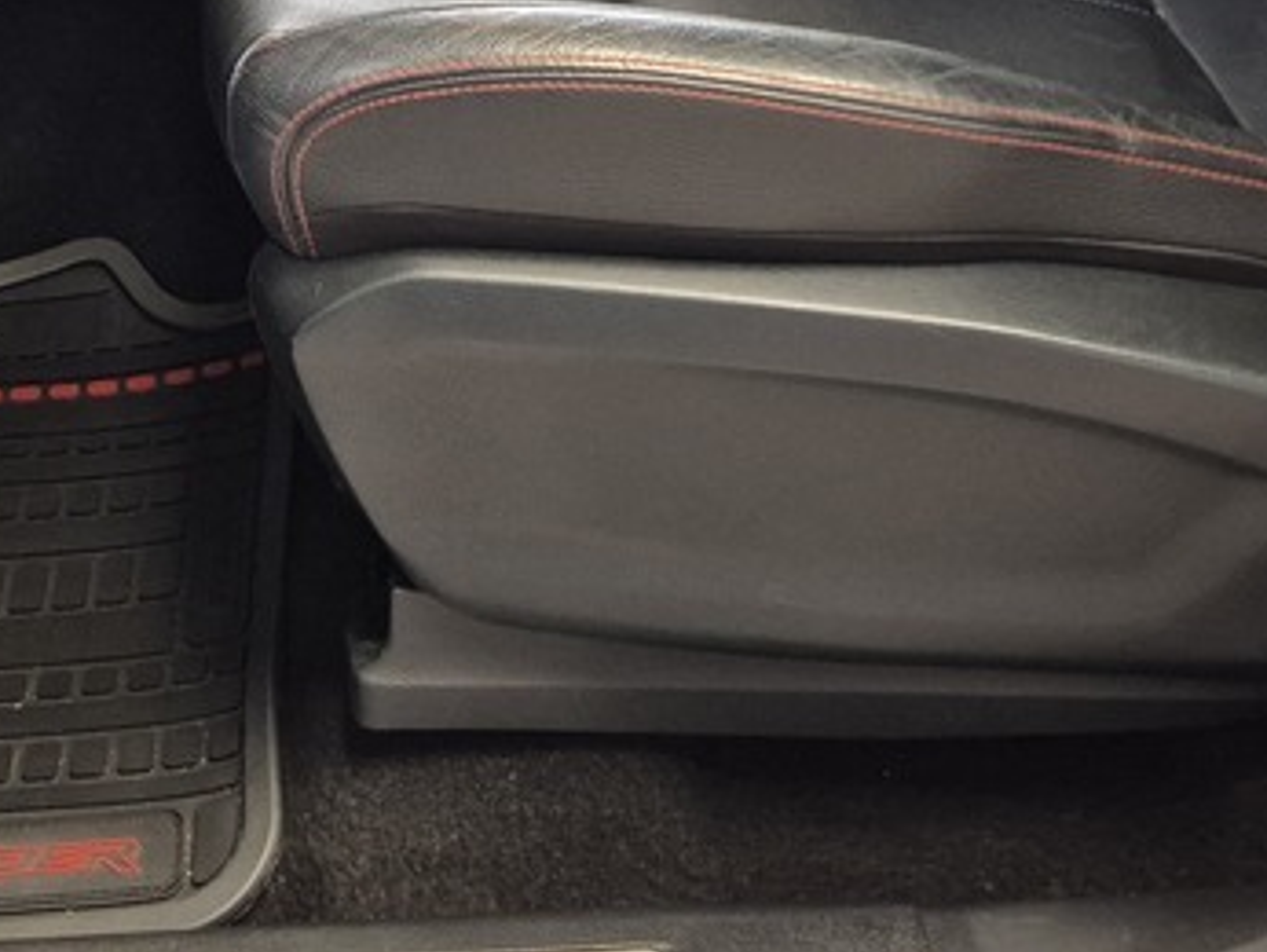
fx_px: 2491
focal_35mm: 68
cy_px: -216
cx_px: 414
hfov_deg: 28.3
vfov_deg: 20.2
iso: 640
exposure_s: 1/100
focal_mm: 5.4
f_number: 1.8
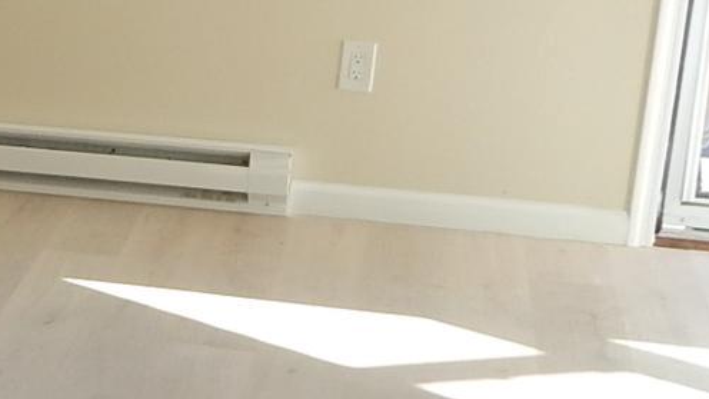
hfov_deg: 19.2
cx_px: -312
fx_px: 1861
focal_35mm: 99
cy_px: 217
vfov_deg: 12.2
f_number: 3
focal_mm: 4
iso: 125
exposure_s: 1/160
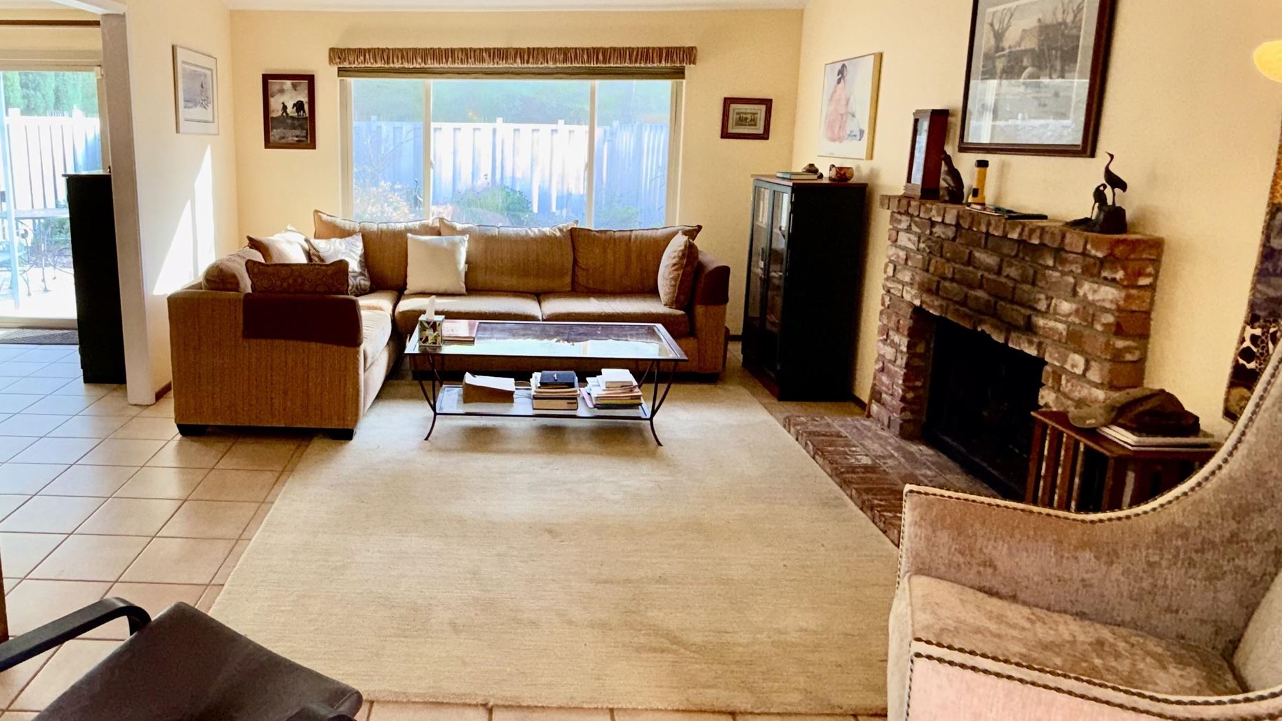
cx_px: 472
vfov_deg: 45.7
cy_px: 279
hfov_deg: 72.7
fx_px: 850
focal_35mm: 25
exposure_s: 1/122
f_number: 2.2
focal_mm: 2.22
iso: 64
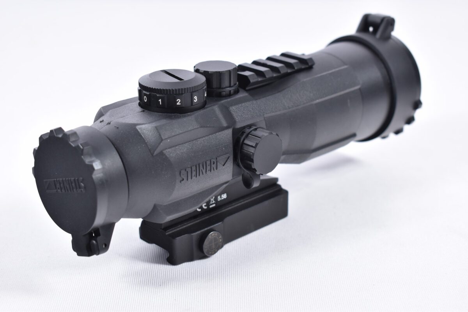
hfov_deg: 29.2
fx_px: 897
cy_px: 156
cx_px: 234
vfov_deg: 19.7
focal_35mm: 69
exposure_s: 1/50
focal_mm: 46
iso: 640
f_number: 5.3
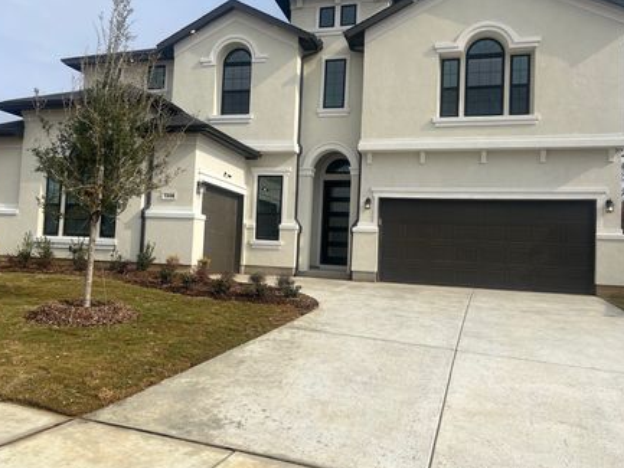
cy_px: 218
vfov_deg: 46.8
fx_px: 541
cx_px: 295
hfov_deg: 59.9
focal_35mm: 30
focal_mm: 5.7
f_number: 1.5
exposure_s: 1/6211
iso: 50
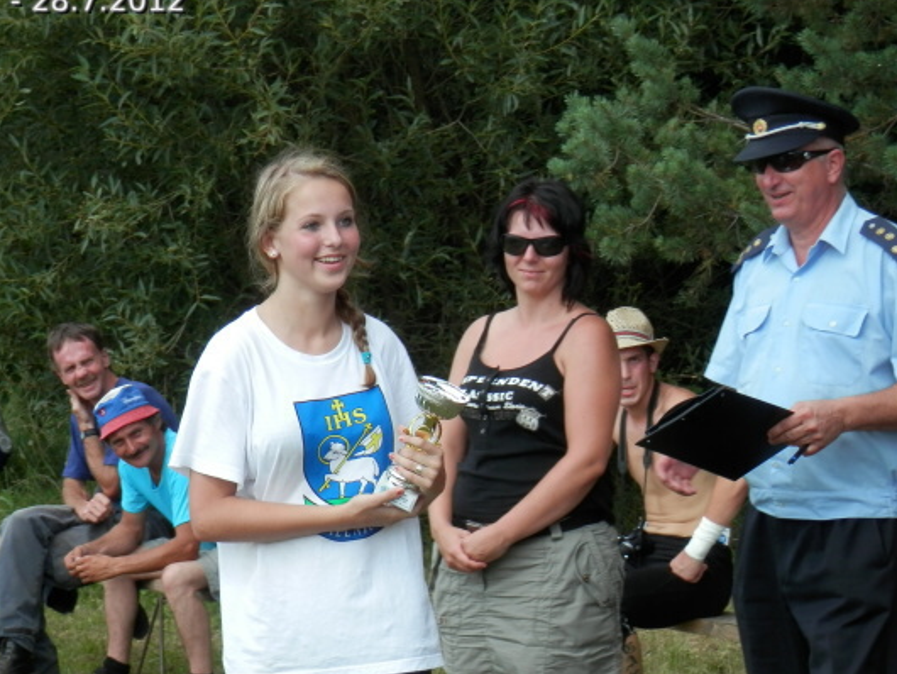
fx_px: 3863
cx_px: 427
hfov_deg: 13.2
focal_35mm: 149
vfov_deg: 10.0
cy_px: 449
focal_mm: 19
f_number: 5
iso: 80
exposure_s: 1/160
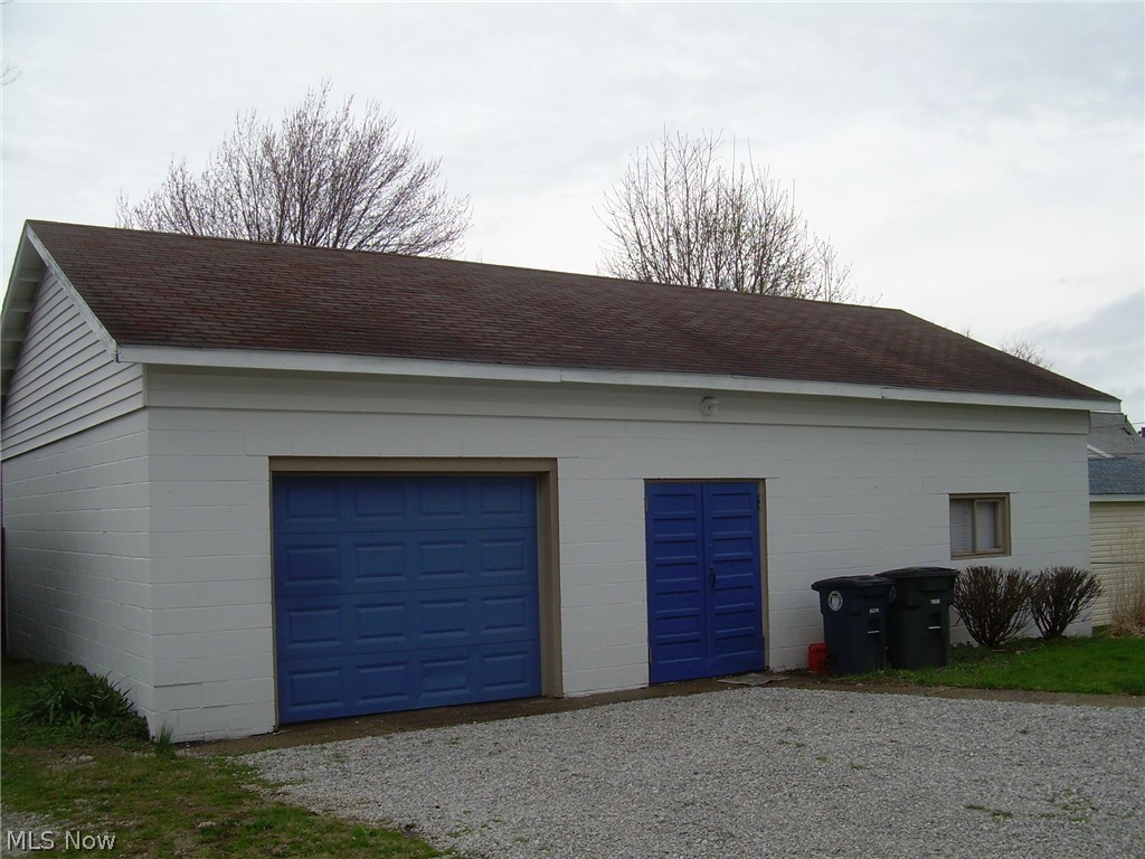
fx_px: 1257
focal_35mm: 38
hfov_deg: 49.0
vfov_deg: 37.7
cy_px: 430
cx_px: 572
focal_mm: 6.3
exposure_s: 1/420
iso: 50
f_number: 4.6
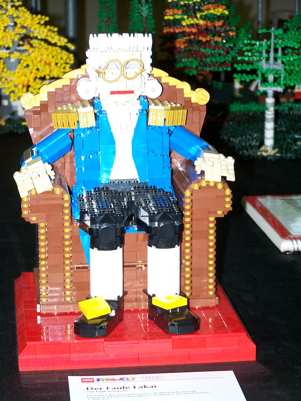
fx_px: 1216
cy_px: 200
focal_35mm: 105
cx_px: 150
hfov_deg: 14.1
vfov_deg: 18.7
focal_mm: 17.5
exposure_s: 1/100
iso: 80
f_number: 3.2
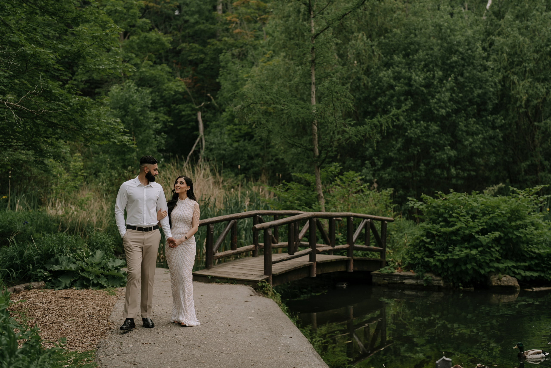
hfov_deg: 39.6
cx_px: 276
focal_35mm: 50
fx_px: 765
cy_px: 184
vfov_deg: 27.0
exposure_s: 1/250
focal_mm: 50
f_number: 2
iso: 100
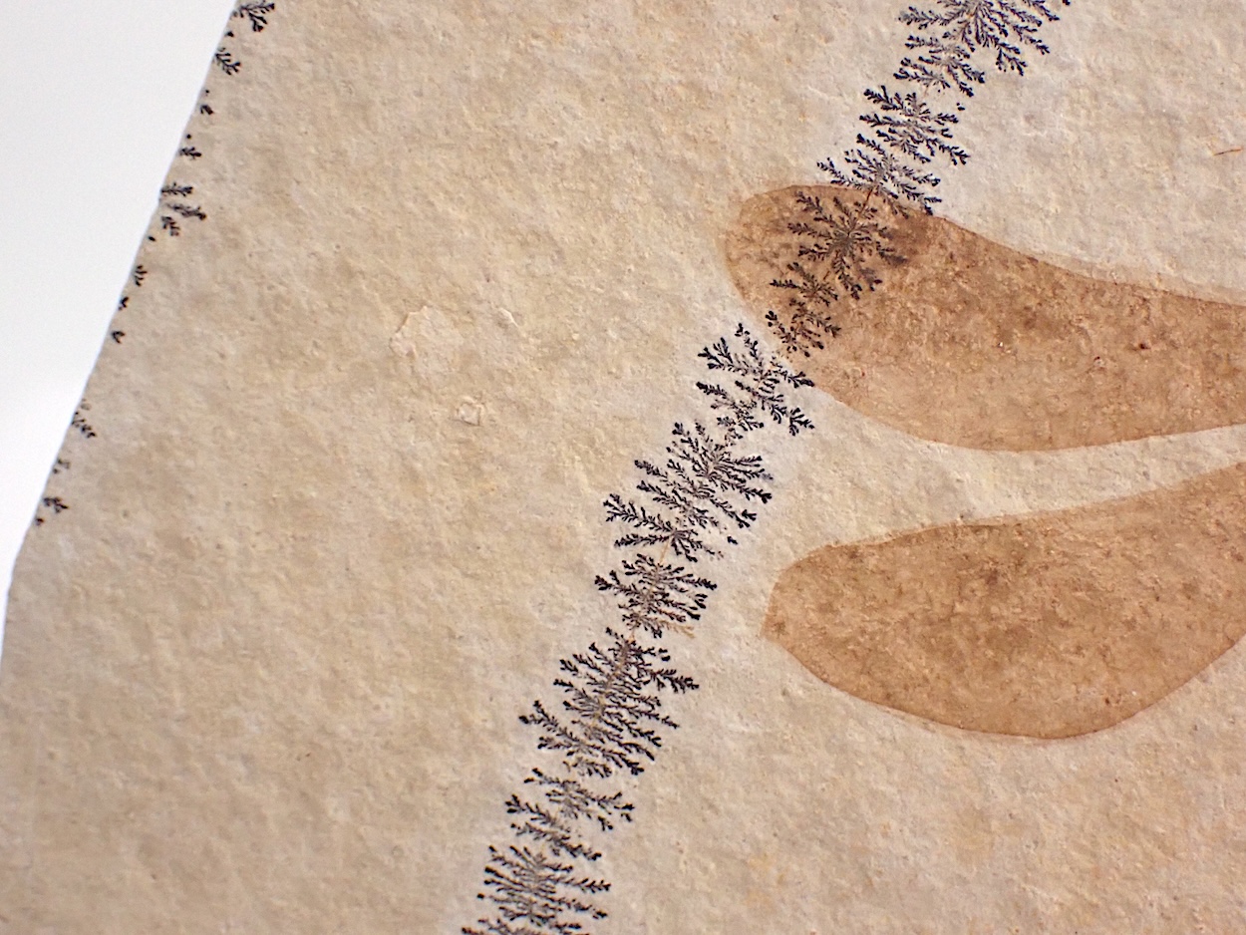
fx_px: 2412
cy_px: 468
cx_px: 623
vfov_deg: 21.9
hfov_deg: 29.0
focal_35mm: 67
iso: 1000
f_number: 3.8
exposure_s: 1/60
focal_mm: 11.88
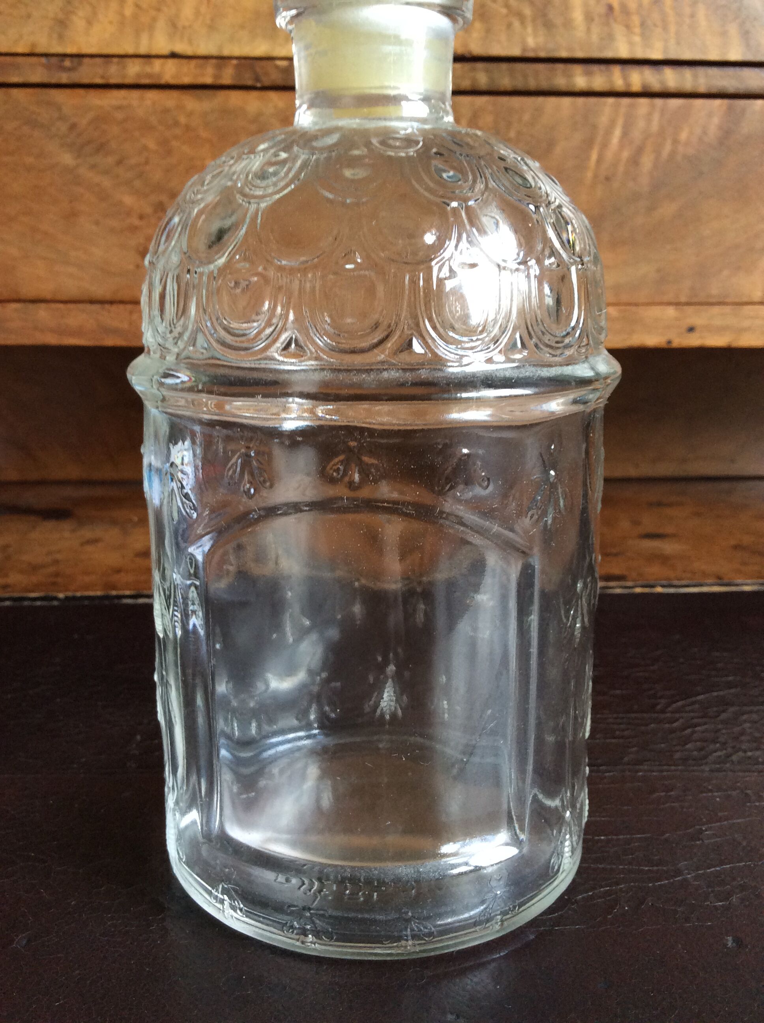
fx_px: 944
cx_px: 382
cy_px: 512
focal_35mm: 32
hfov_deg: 44.1
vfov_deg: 56.9
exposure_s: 1/25
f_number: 2.4
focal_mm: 3.3
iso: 100
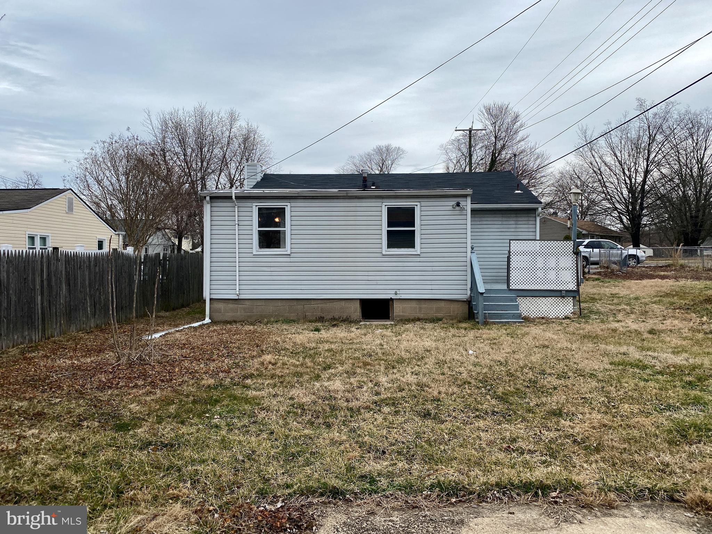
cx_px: 356
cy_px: 267
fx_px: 535
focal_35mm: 26
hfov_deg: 67.3
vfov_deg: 53.1
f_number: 1.8
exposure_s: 1/2066
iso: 32
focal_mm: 4.25
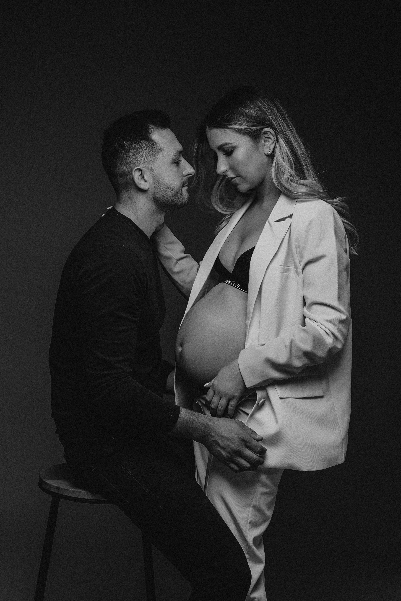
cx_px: 200
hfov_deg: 23.4
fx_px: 969
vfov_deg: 34.5
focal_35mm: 58
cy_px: 300
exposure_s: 1/160
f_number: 5
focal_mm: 58
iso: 200
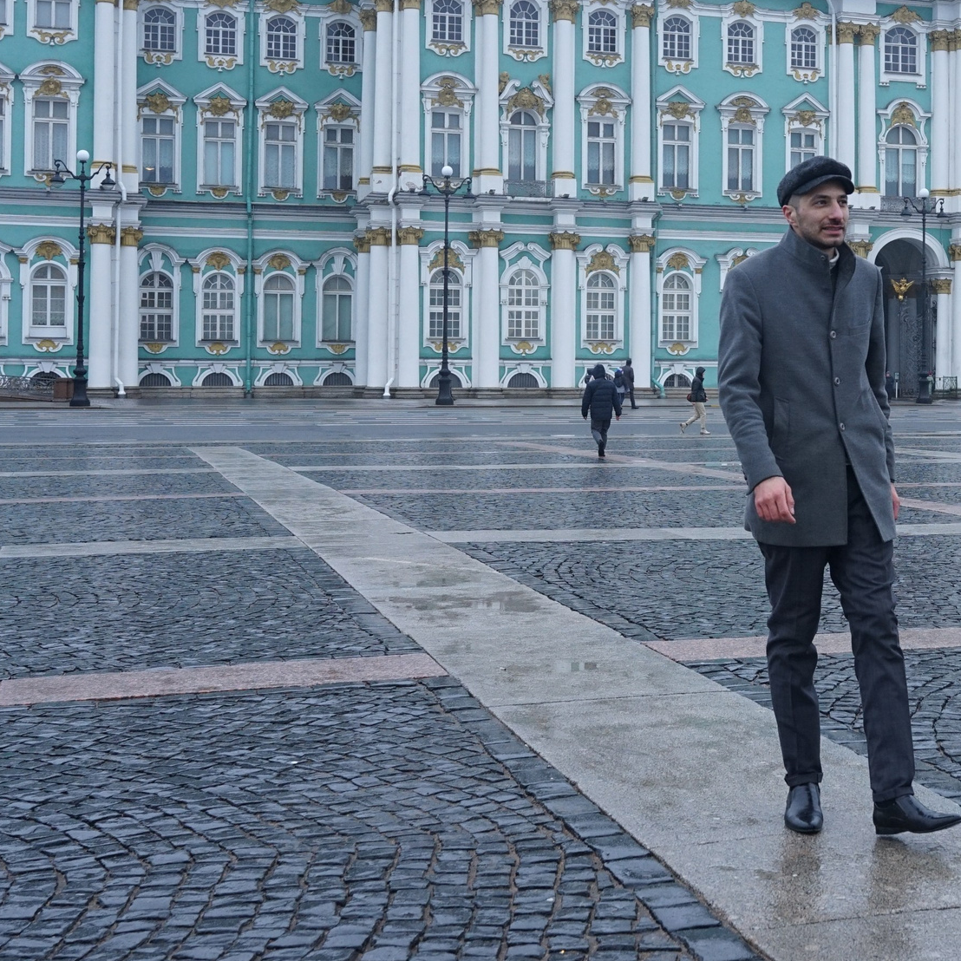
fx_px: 1727
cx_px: 839
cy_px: 341
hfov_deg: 29.9
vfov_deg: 30.9
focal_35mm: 55
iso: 800
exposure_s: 1/320
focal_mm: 28
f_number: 5.6
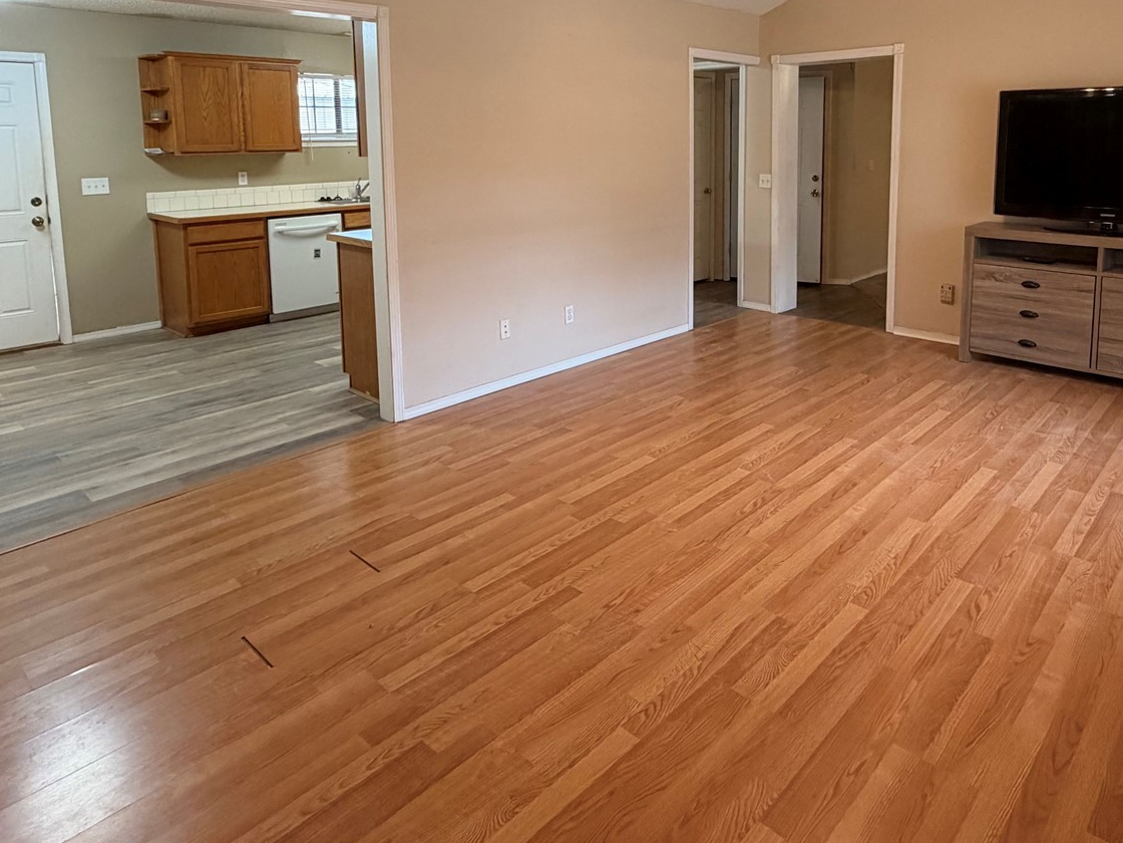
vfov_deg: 54.4
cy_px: 219
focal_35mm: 24
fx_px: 779
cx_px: 639
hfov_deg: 71.2
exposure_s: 1/60
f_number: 2.2
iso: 250
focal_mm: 2.22
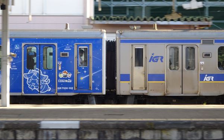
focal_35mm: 164
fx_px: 1001
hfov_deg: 12.8
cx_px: 108
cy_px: 53
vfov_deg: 8.0
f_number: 5.6
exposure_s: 1/160
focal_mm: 24.99
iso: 320
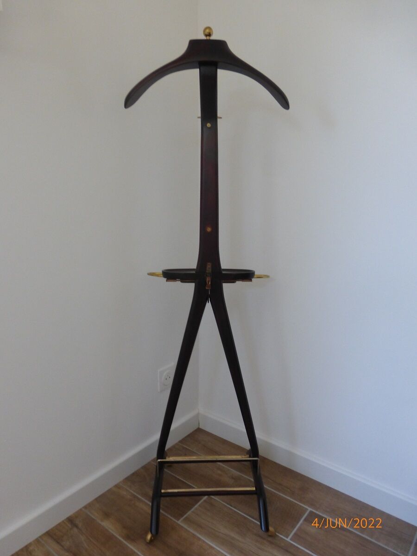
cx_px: 208
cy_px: 278
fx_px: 402
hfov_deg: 54.9
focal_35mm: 25
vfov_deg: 69.4
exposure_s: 1/60
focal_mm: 4.3
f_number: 3.3
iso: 250
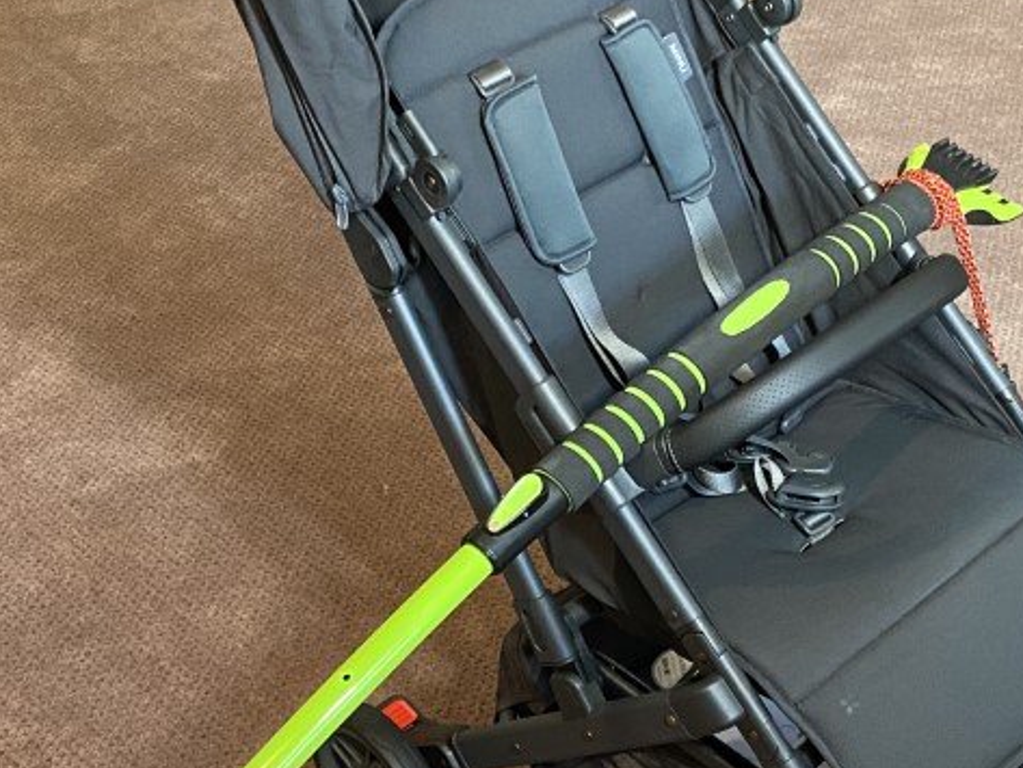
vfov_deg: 22.3
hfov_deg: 29.4
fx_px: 1951
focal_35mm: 66
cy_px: 398
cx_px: 532
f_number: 1.8
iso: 500
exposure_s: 1/40
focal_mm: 4.25
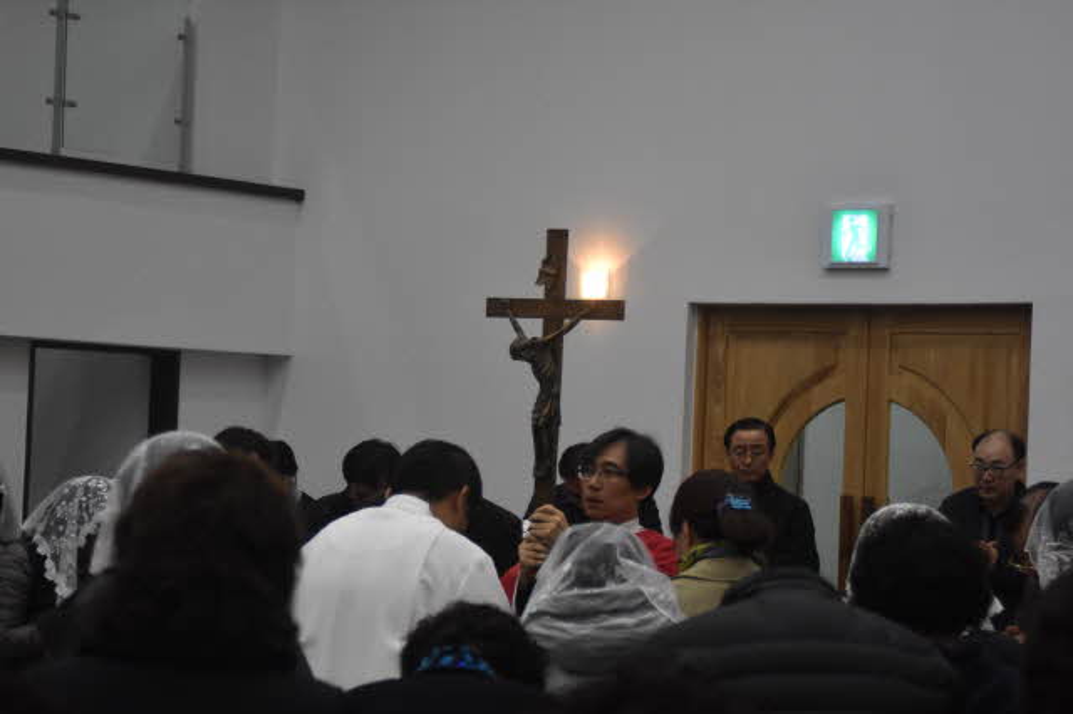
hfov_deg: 20.6
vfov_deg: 13.8
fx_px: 2949
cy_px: 357
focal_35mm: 99
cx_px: 536
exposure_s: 1/250
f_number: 4.2
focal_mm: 66
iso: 1800
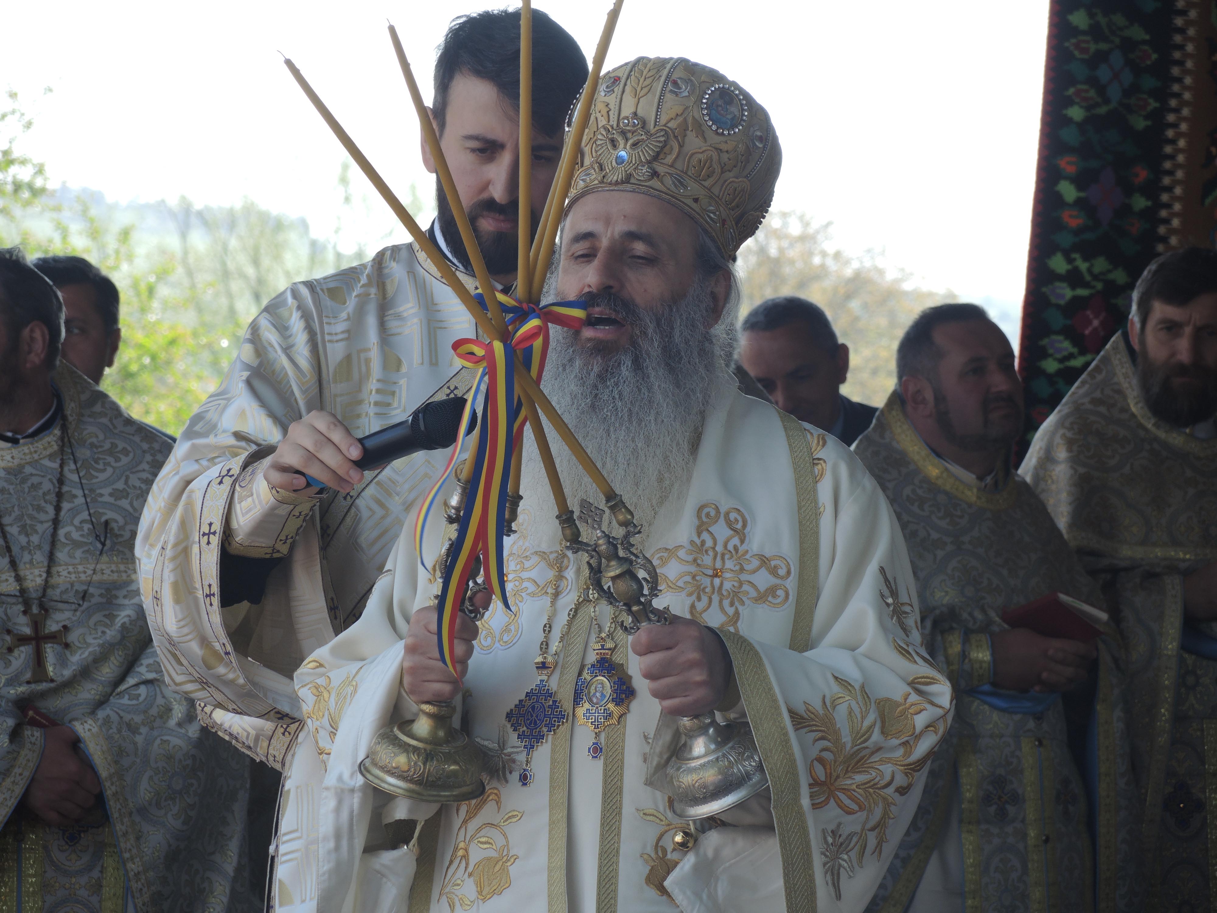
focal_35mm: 200
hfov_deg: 9.9
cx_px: 608
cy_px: 456
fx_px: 7031
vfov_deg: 7.4
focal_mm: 42.8
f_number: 4
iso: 100
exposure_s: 1/200
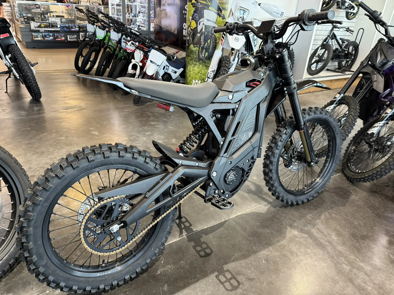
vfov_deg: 56.8
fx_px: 273
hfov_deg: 71.6
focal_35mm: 24
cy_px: 148
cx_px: 197
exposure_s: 1/60
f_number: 1.78
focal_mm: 6.76
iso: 320
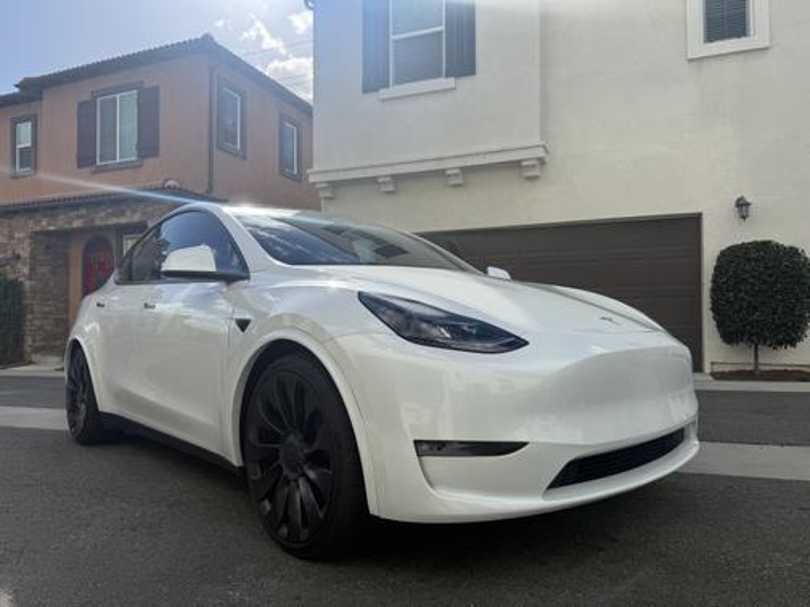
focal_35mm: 24
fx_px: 562
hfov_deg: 71.6
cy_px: 304
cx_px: 405
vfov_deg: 56.8
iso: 100
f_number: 1.78
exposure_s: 1/6173
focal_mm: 6.76
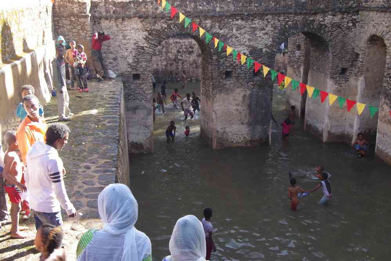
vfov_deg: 27.5
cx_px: 196
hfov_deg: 40.3
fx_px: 532
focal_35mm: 49
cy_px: 130
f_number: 6.3
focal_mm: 32.5
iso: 800
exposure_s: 1/60
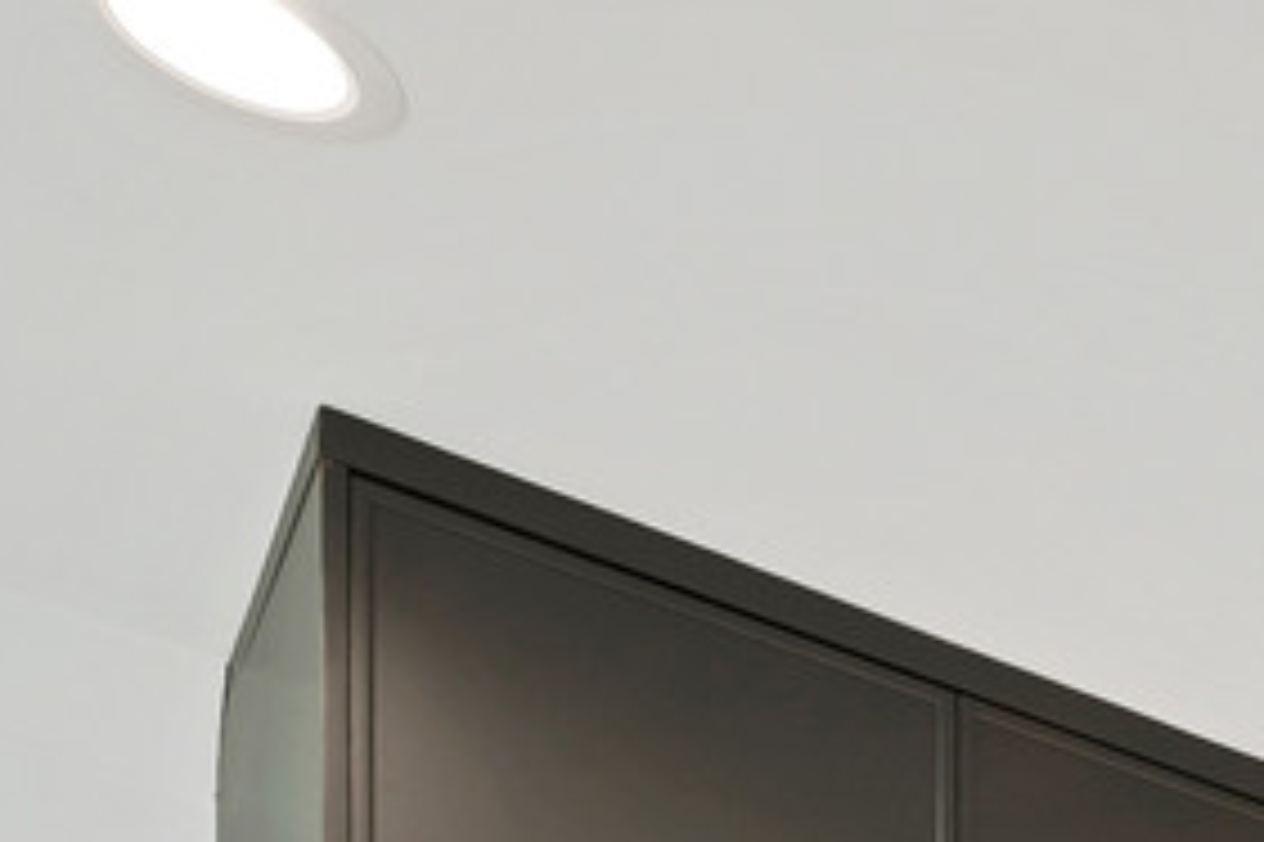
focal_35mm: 81
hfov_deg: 16.5
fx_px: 2842
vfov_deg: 12.0
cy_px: 2251
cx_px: 2742
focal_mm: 14
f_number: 8
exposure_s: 1/200
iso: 400
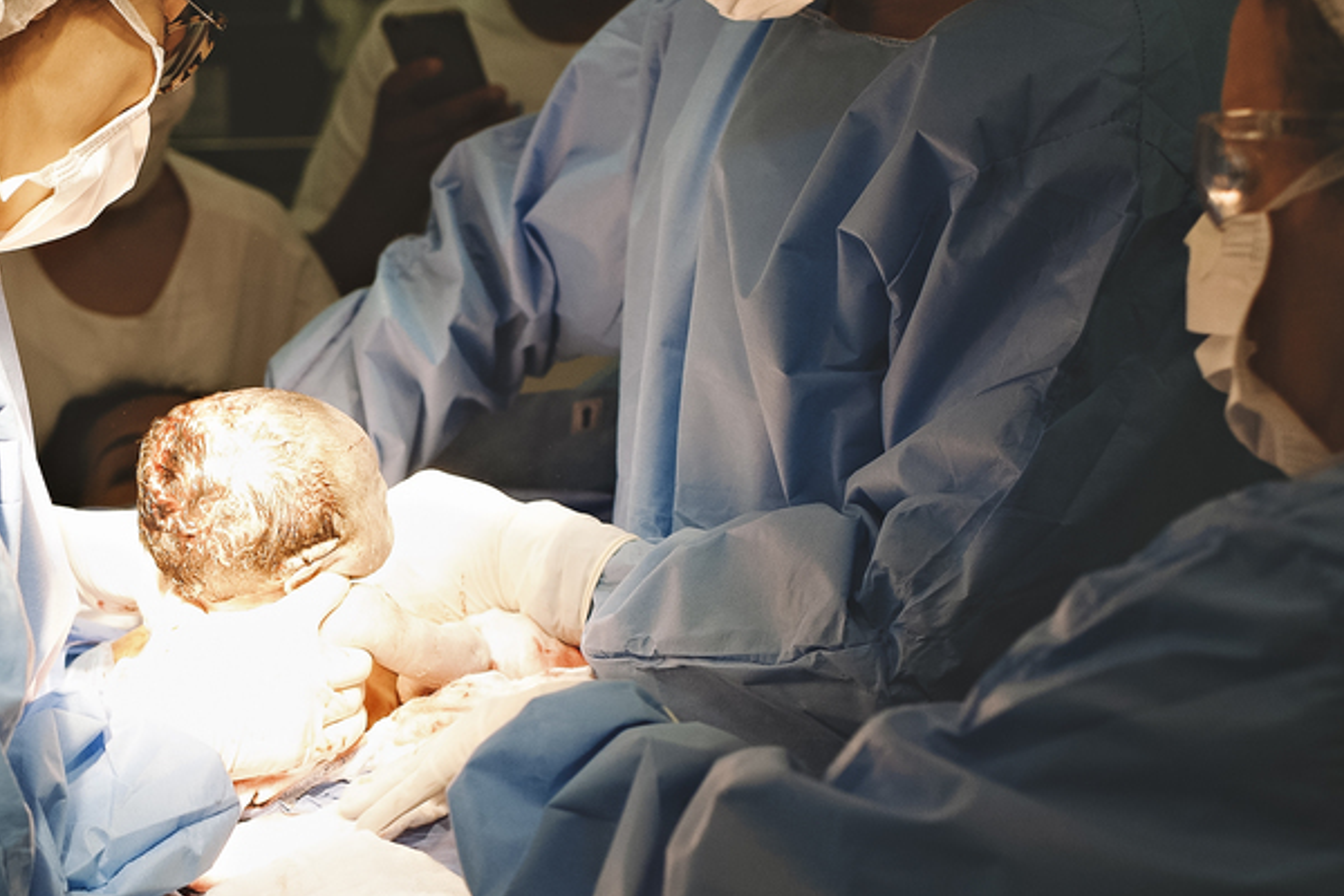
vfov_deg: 19.3
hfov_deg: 28.2
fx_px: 2613
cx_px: 264
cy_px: 654
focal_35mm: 70
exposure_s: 1/250
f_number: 3.2
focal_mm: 35
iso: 1250
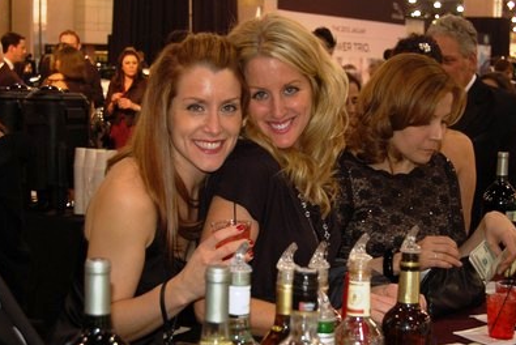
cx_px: 270
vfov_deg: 19.0
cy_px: 175
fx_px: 1033
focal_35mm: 72
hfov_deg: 28.0
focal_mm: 38
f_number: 5
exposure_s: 1/60
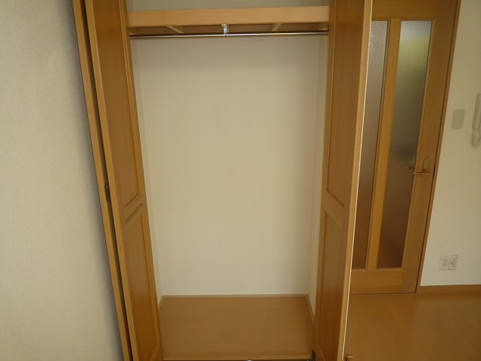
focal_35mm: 25
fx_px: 347
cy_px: 180
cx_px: 240
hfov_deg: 69.4
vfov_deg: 54.9
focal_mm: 4.4
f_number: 2.8
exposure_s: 1/30
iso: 100
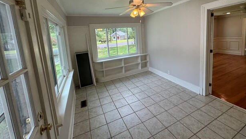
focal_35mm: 16
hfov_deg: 99.3
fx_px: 104
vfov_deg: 65.5
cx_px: 128
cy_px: 48
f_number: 2.2
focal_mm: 2.22
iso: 40
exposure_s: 1/131
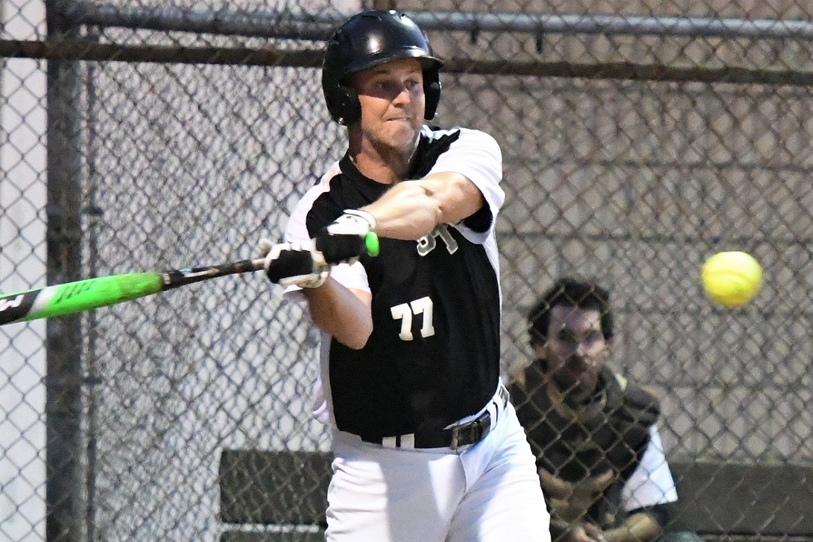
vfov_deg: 5.6
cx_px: 406
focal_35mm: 248
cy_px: 271
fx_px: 5591
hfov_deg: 8.3
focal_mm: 165
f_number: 2.8
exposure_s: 1/1000
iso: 20000
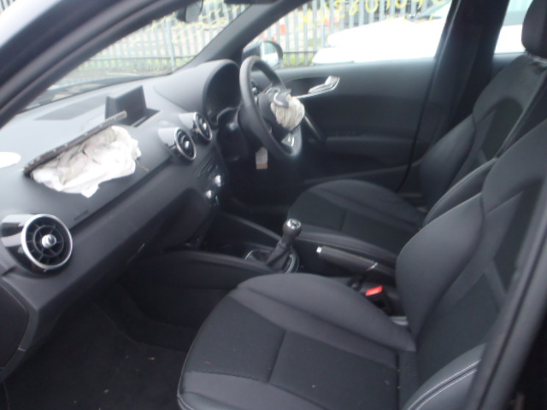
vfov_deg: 49.7
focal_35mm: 28
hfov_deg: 63.4
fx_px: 442
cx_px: 274
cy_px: 205
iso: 200
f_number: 3.5
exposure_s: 1/5
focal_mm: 5
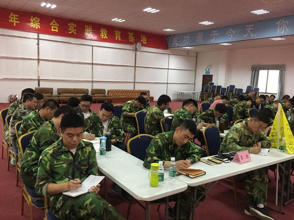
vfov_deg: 48.2
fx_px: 246
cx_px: 147
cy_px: 110
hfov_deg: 61.7
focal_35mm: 29
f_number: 2.2
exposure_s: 1/8
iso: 160
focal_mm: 4.15
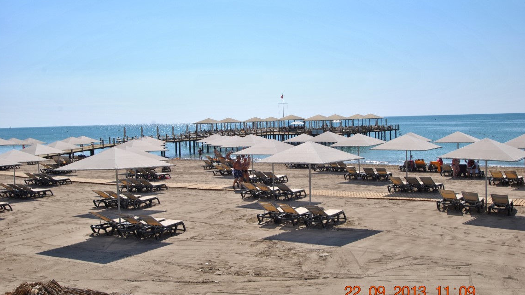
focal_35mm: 38
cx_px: 261
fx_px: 529
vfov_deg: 31.2
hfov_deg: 52.8
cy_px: 142
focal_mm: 24
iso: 100
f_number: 9
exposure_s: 1/320
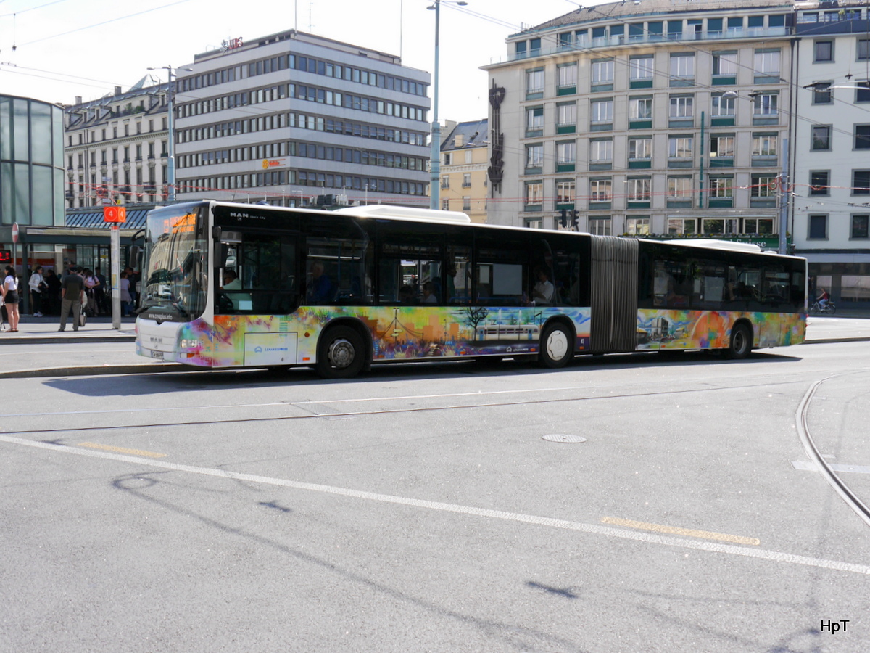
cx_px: 435
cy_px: 326
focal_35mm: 34
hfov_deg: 54.0
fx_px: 855
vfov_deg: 41.8
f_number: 7.1
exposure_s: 1/320
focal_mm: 17
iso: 160
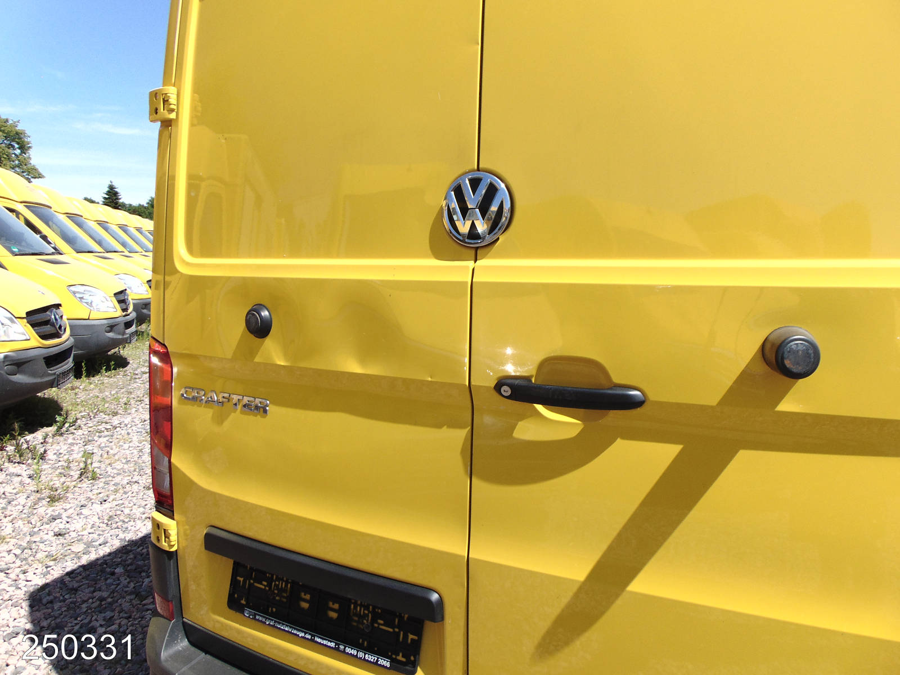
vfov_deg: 54.9
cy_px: 338
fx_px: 650
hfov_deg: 69.4
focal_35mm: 25
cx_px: 450
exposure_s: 1/250
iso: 80
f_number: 7.7
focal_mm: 4.5
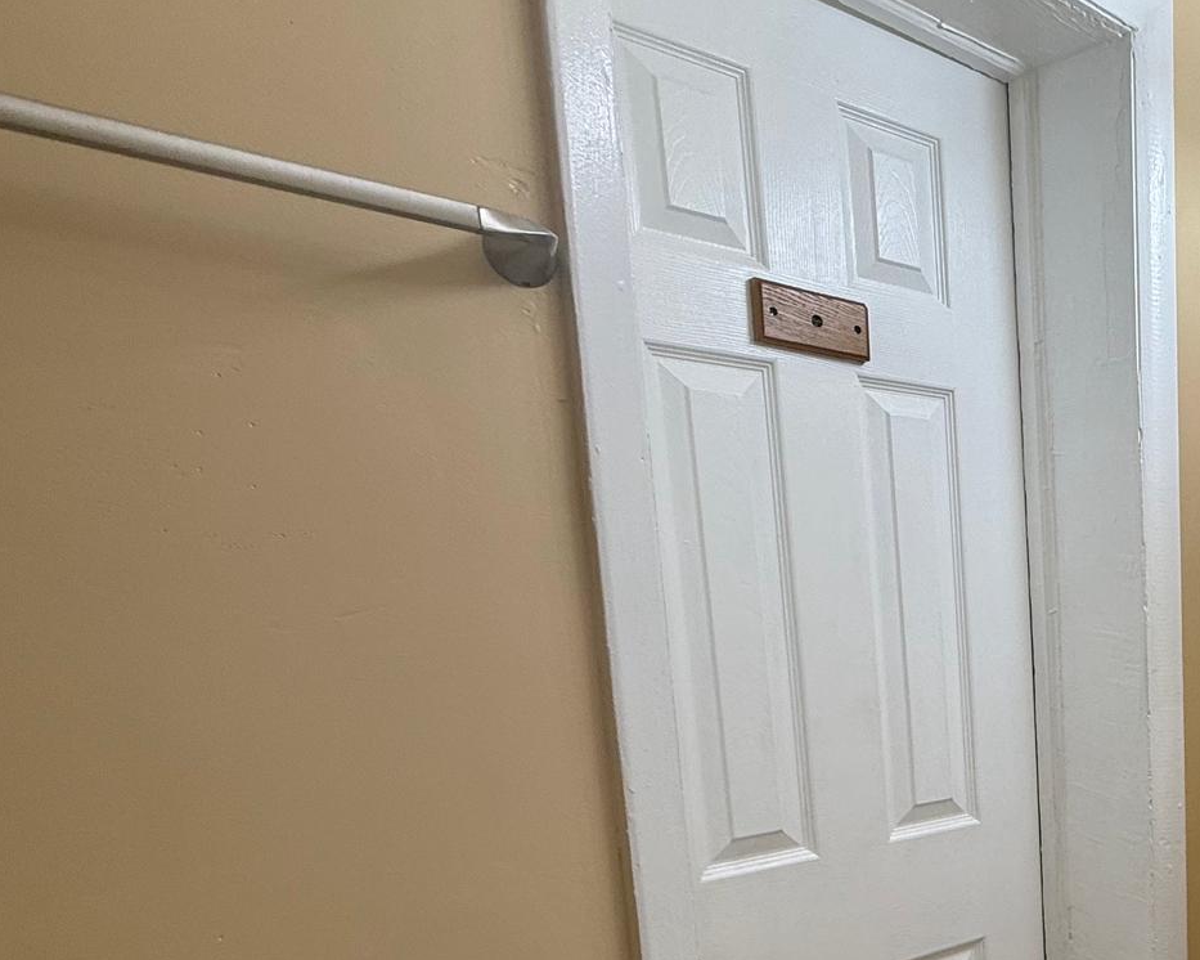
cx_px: 1291
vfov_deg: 45.8
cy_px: 779
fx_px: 1065
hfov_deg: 45.6
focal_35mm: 30
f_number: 2.2
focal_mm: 2.22
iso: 64
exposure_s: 1/120
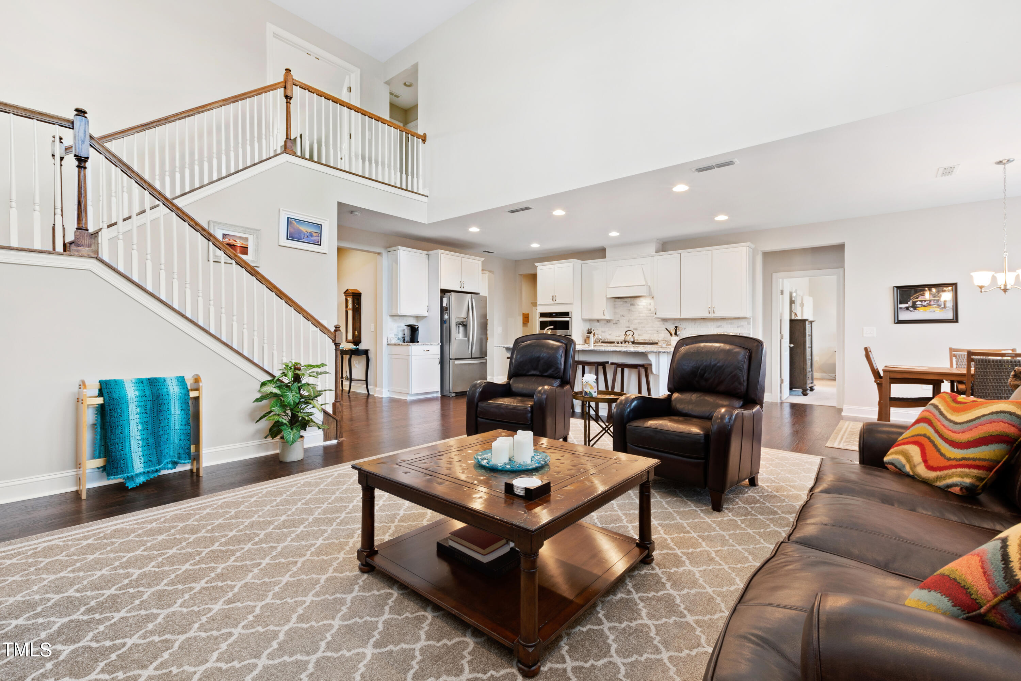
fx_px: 425
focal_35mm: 15
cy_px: 340
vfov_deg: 77.3
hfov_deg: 100.4
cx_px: 510
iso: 100
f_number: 8
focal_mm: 10
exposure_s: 1.3
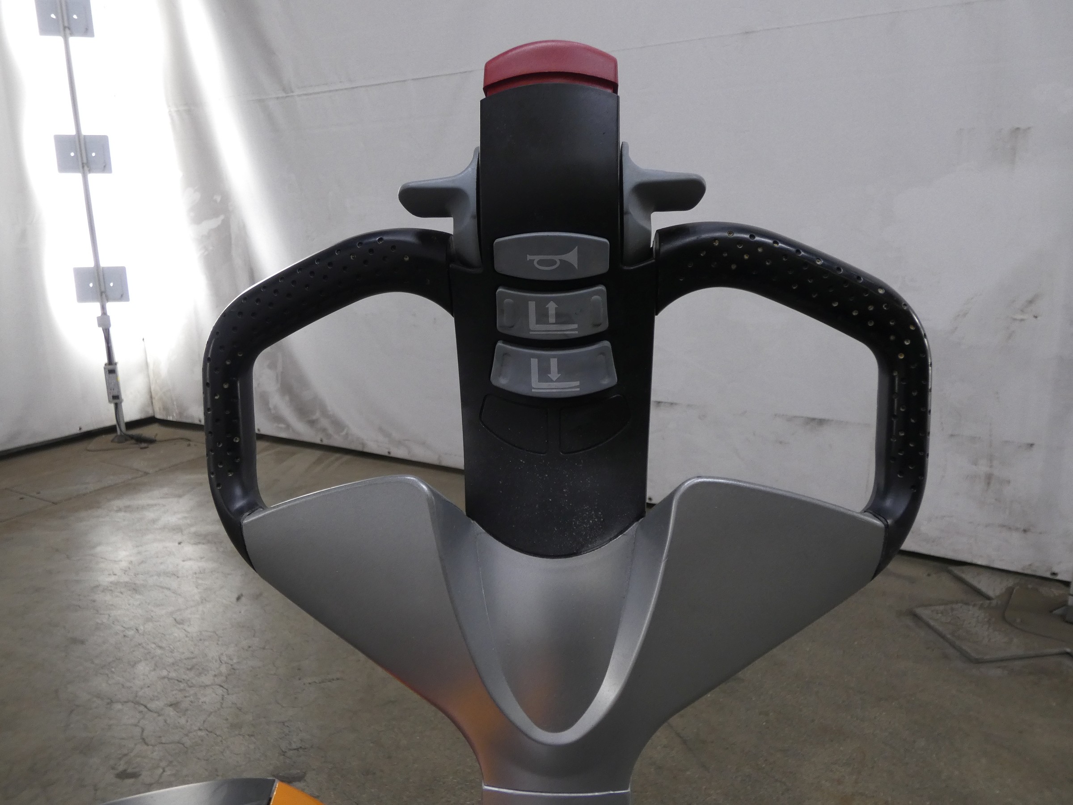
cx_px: 536
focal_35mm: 25
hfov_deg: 69.4
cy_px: 402
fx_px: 775
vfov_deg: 54.9
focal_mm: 4.4
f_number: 3
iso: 200
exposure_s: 1/80
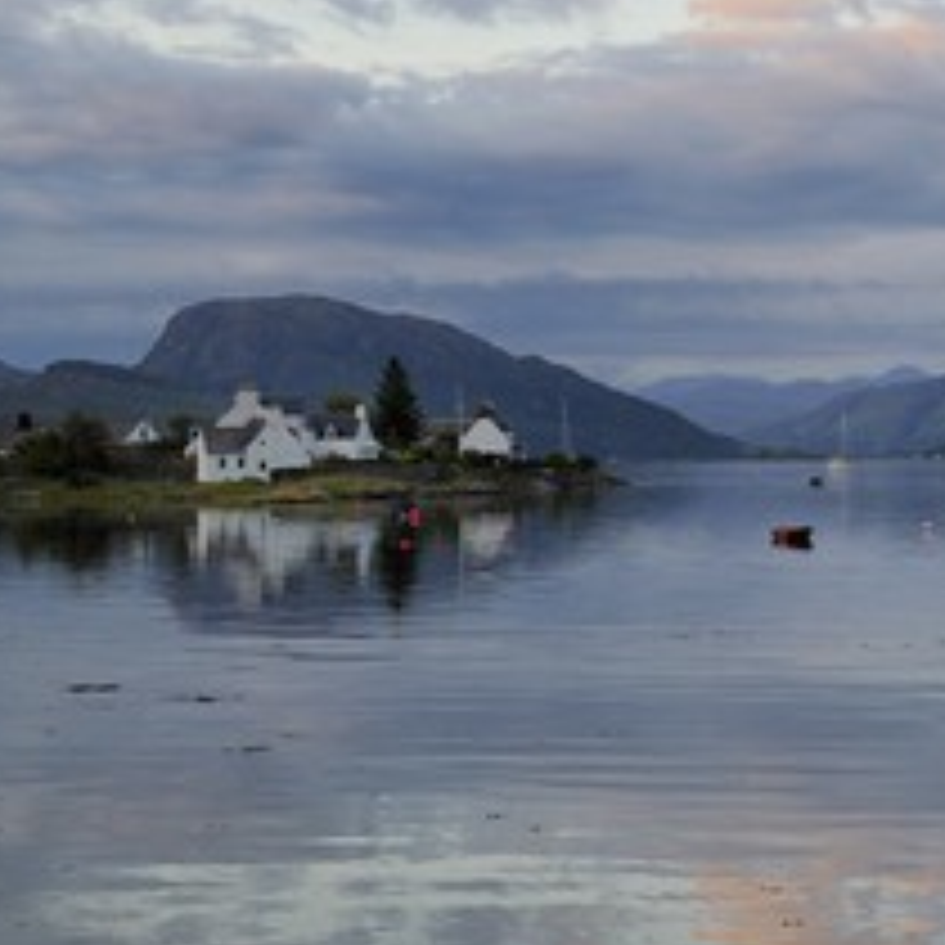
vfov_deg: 20.4
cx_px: 842
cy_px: 482
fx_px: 2625
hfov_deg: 20.0
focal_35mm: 85
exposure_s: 1/80
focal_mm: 50
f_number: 8
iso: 400
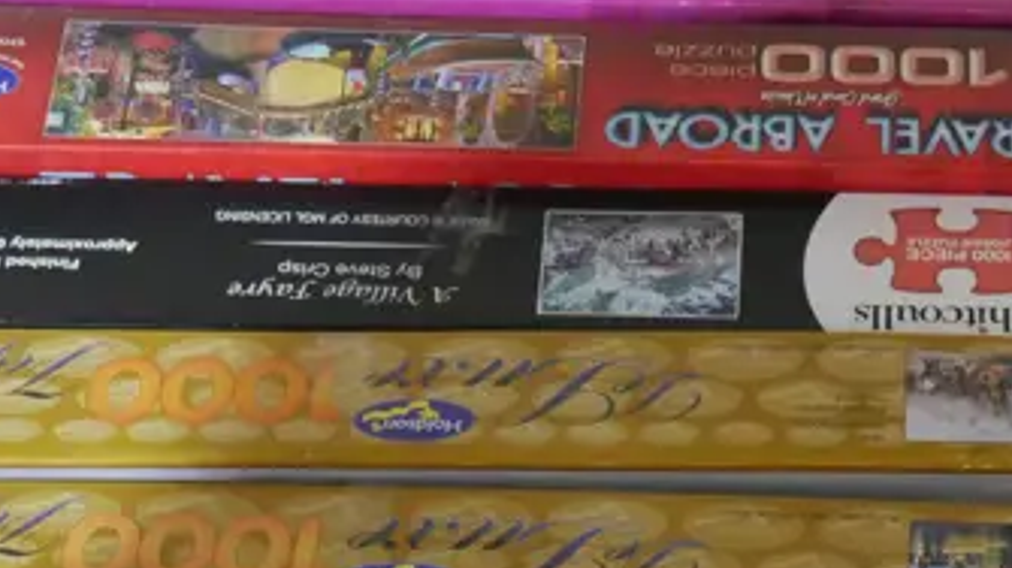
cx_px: 1112
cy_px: 748
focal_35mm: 120
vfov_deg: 9.9
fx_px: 3218
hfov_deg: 17.3
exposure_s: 1/40
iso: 3200
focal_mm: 18
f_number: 4
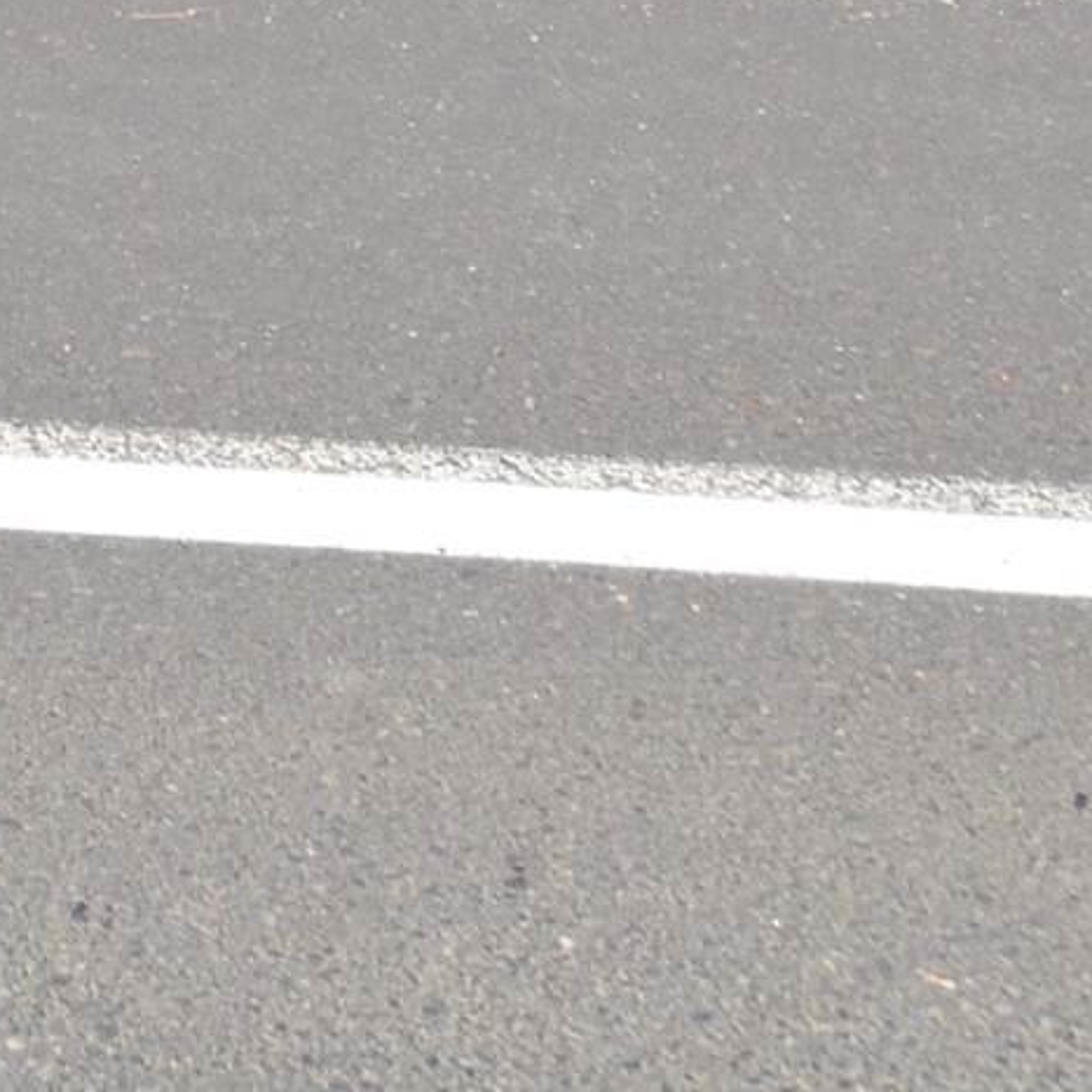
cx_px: -628
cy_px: -1258
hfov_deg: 18.0
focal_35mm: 84
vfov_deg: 15.3
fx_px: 2998
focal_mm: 10
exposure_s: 1/200
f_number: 8
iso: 100
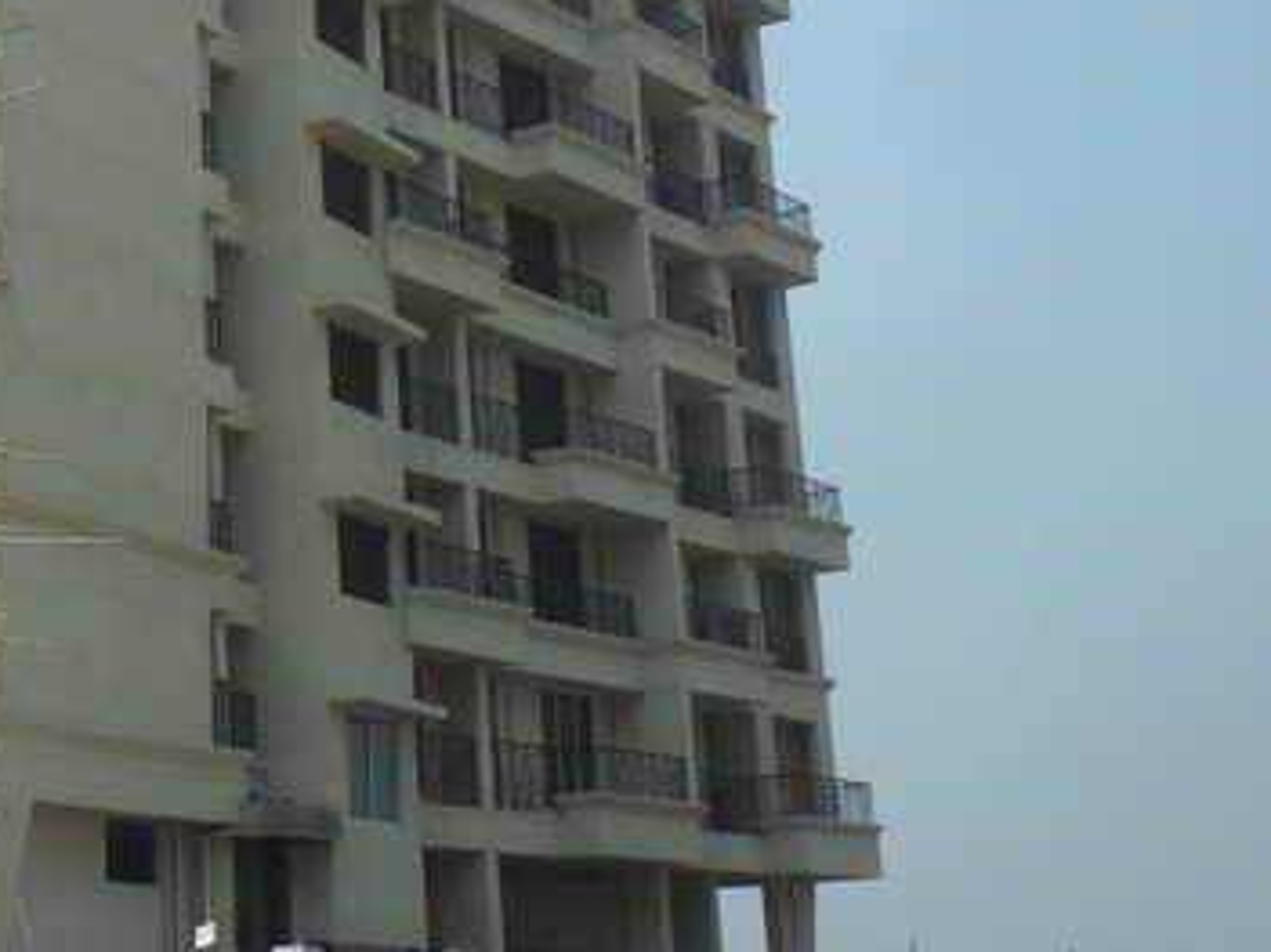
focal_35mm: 73
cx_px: 36
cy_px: 130
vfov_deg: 19.8
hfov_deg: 25.5
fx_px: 2679
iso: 100
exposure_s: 1/180
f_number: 9.4
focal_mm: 5.7
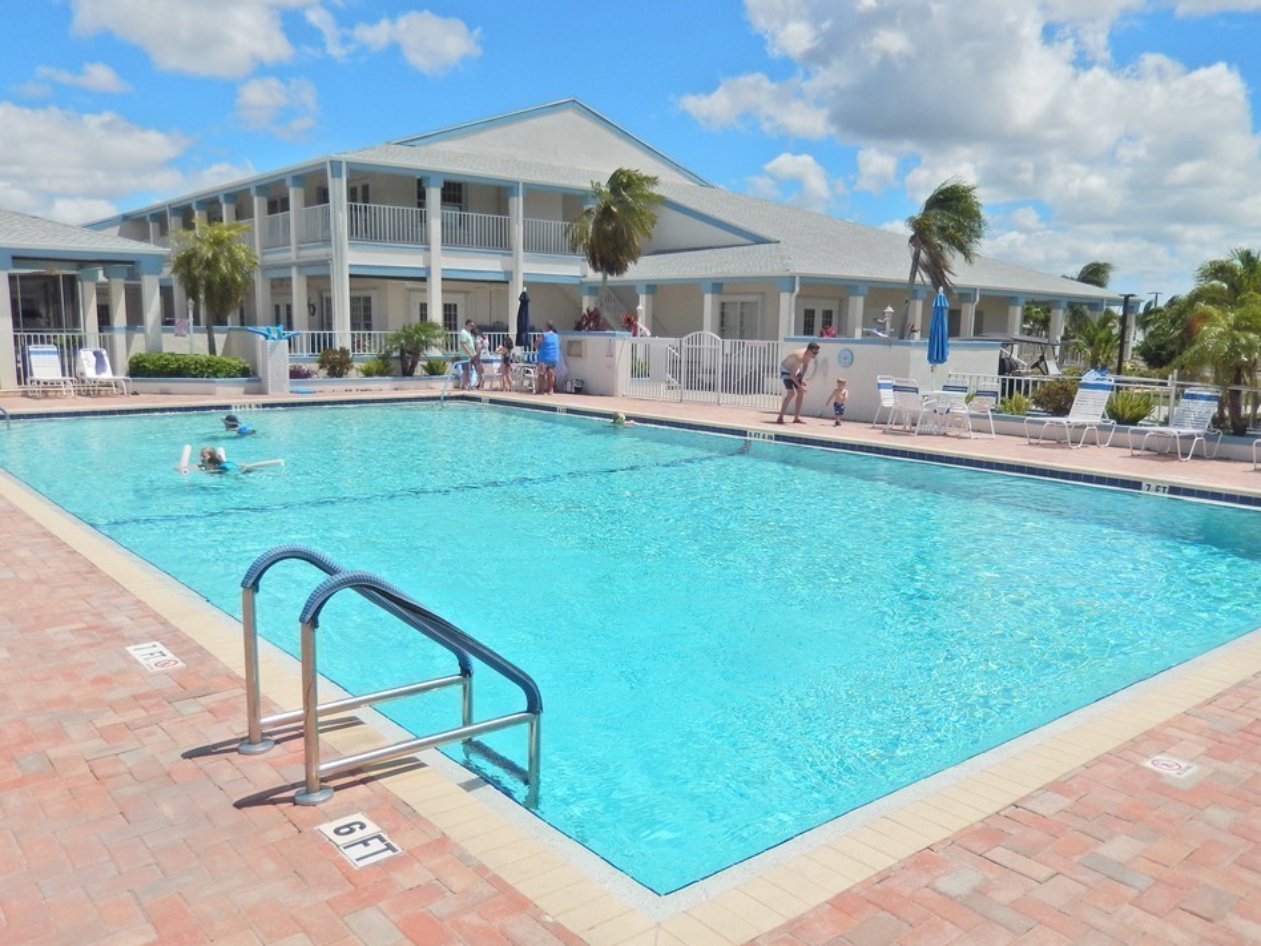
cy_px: 494
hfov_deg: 65.3
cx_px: 627
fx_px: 984
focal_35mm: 27
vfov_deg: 51.3
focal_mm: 4.5
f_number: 6.8
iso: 125
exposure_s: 1/800
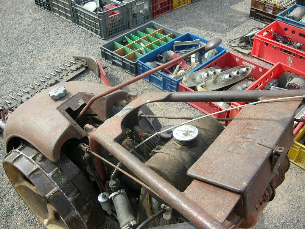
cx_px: 152
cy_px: 114
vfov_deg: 40.7
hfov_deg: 52.6
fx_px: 308
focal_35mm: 35
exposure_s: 1/290
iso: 50
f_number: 2.8
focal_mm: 5.8
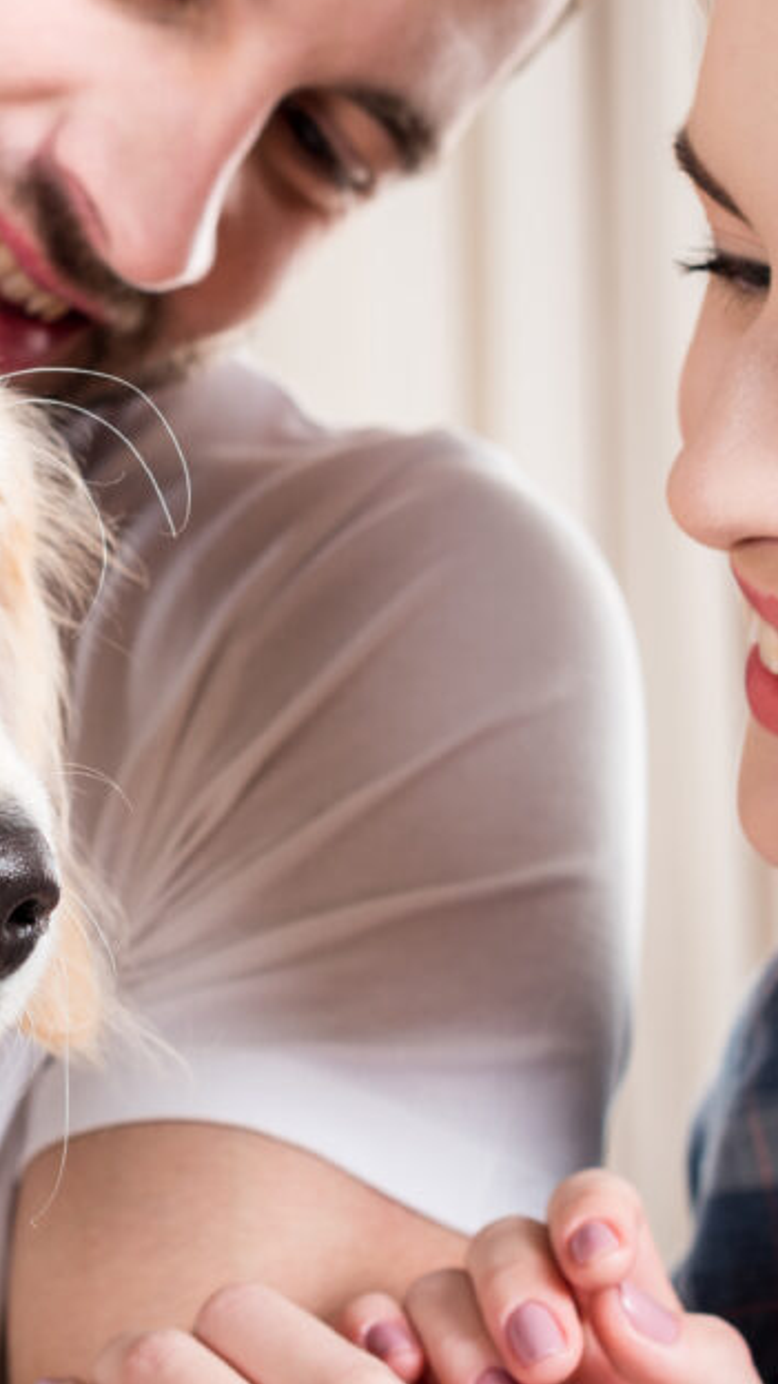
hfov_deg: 9.3
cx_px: 16
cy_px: 711
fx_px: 4731
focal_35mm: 129
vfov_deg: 16.6
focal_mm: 50
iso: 64
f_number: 5
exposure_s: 1/160
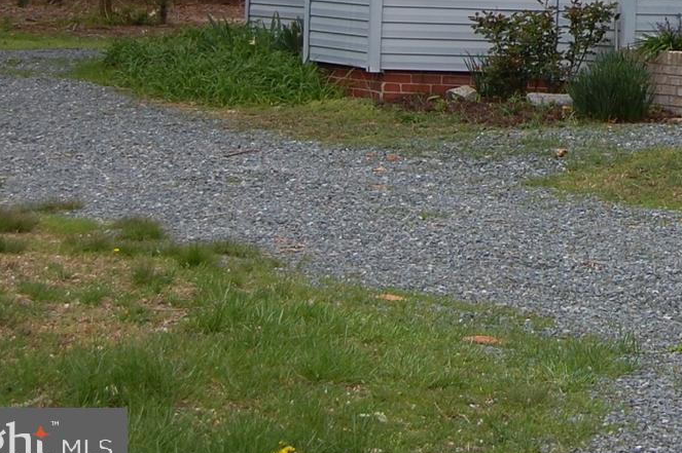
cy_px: -217
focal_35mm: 144
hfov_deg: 13.6
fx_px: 2717
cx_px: 954
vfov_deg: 9.3
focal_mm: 31
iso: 200
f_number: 7.1
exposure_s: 1/200
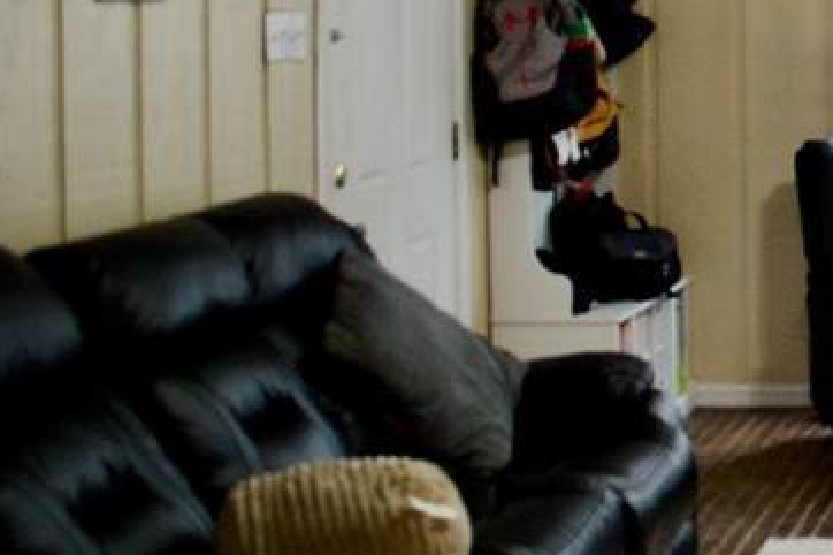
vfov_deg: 16.7
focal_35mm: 81
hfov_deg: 22.1
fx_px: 1873
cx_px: 1130
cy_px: 129
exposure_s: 1/30
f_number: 3.5
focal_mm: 18
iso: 400
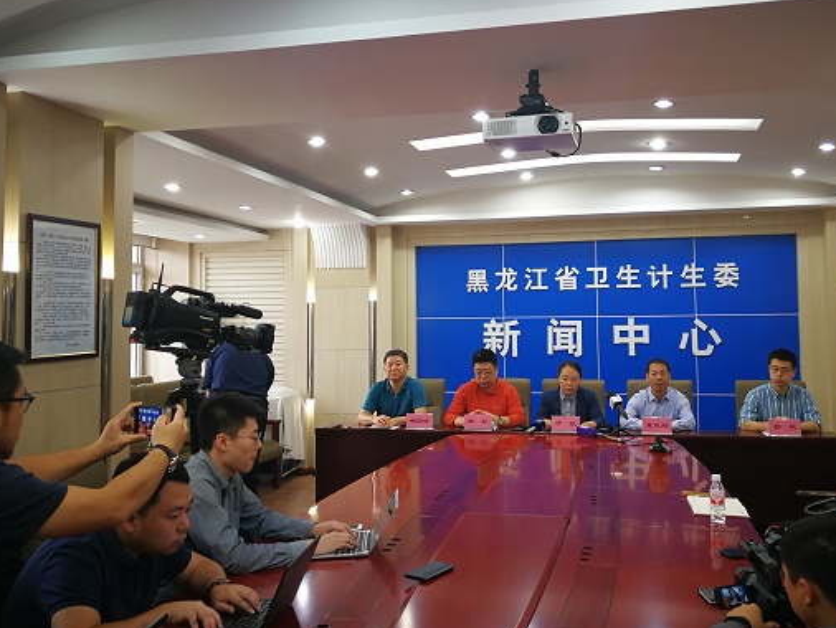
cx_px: 458
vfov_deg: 44.1
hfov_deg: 56.7
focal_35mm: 32
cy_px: 283
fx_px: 773
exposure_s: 1/33.3
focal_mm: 3.95
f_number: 2.2
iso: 160
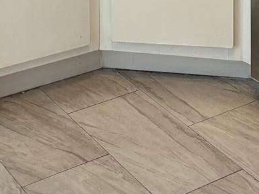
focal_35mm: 107
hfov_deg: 18.3
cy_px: -200
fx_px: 801
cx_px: 194
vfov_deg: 12.2
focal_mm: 5.96
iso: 80
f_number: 1.6
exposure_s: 1/120
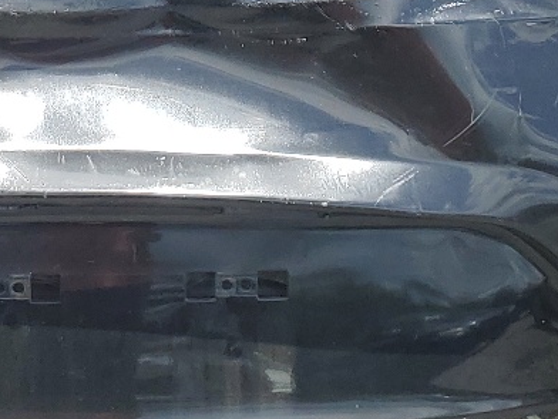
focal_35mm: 106
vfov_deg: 13.2
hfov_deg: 18.4
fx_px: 1709
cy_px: -192
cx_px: 105
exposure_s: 1/2500
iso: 50
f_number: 1.5
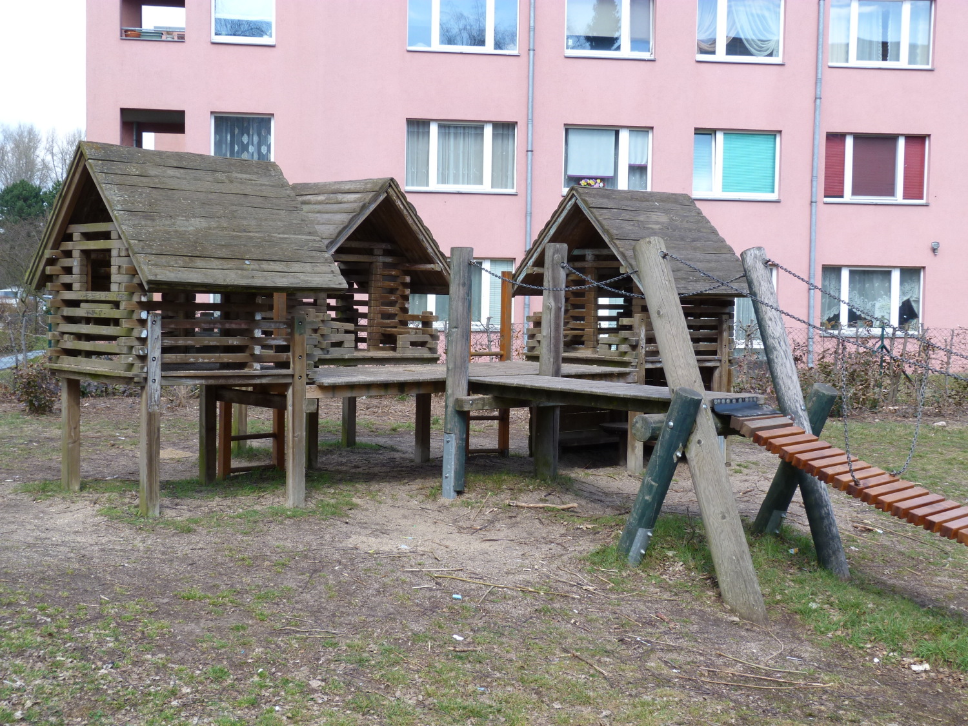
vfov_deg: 29.7
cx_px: 484
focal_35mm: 49
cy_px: 363
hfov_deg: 38.9
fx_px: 1370
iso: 80
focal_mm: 8.7
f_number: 4
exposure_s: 1/160
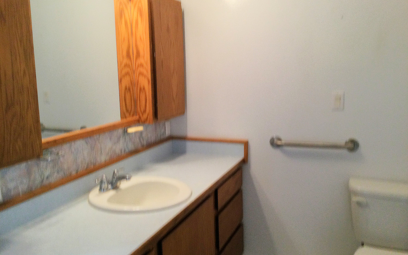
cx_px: 204
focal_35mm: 33
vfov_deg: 38.3
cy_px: 122
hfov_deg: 58.2
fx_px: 367
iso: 64
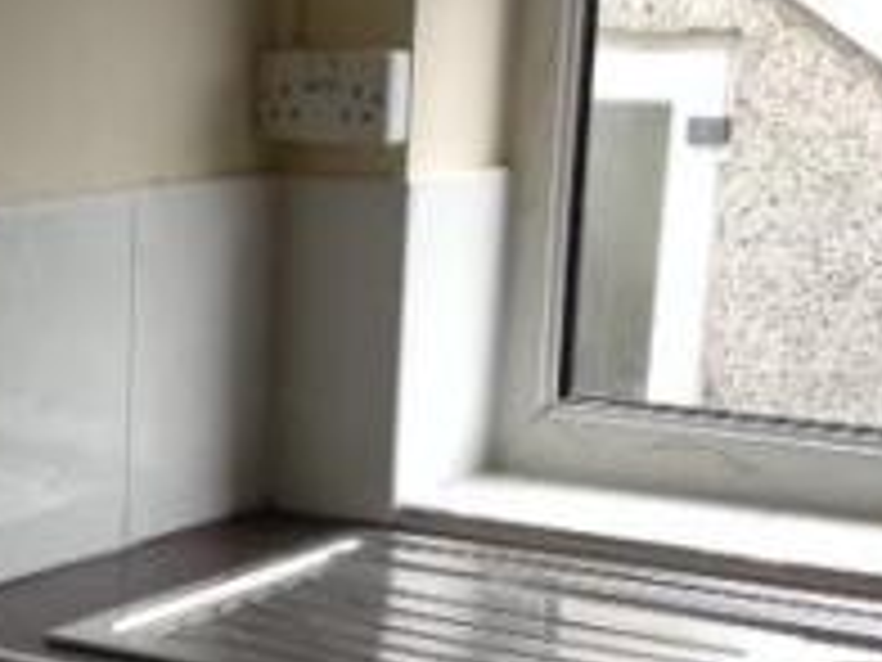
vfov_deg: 14.9
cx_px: 20
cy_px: 651
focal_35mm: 98
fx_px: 2497
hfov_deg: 19.5
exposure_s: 1/120
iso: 100
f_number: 2.4
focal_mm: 4.12
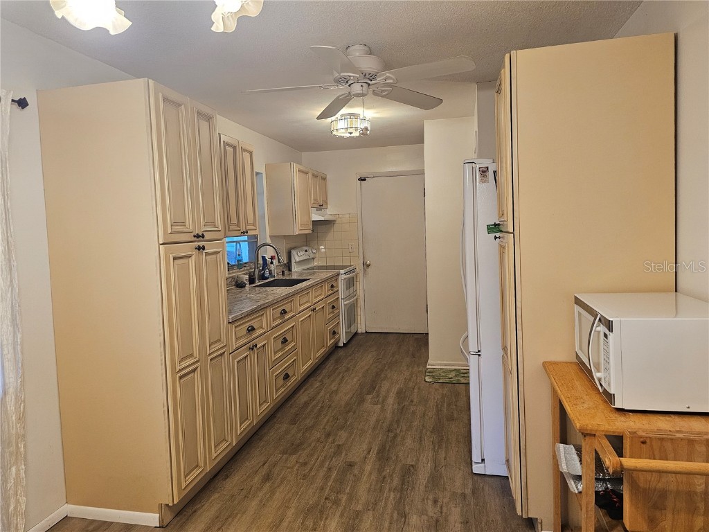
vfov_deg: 58.9
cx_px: 354
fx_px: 471
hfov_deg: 73.9
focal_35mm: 23
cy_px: 266
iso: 400
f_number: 1.7
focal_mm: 6.3
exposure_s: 1/120
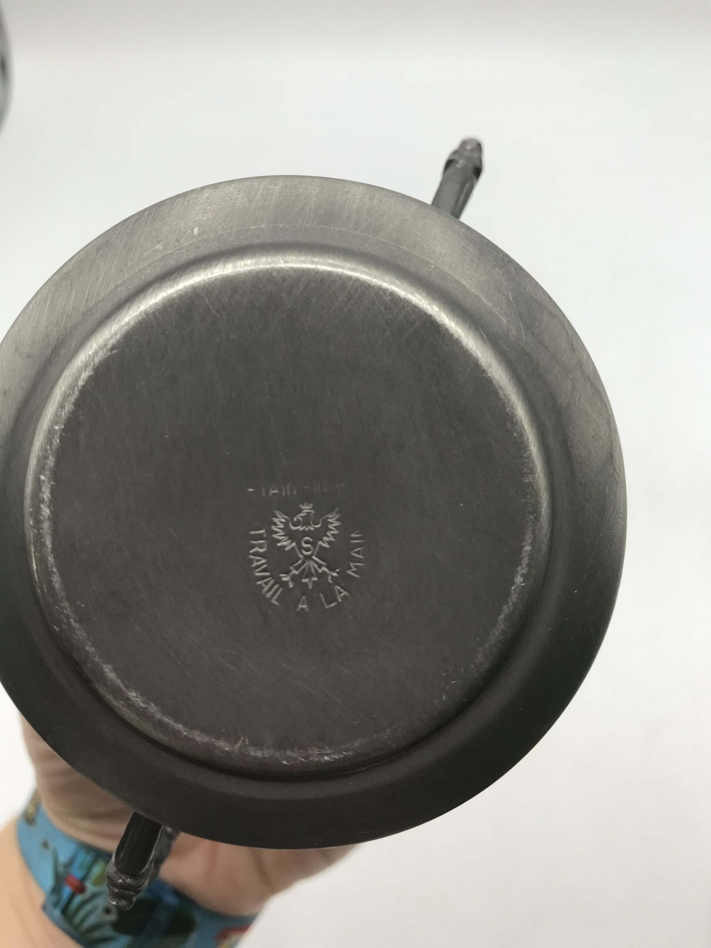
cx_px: 356
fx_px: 767
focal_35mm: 28
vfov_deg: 63.4
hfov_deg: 49.7
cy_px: 474
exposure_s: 1/526
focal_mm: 3.99
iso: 20
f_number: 1.8
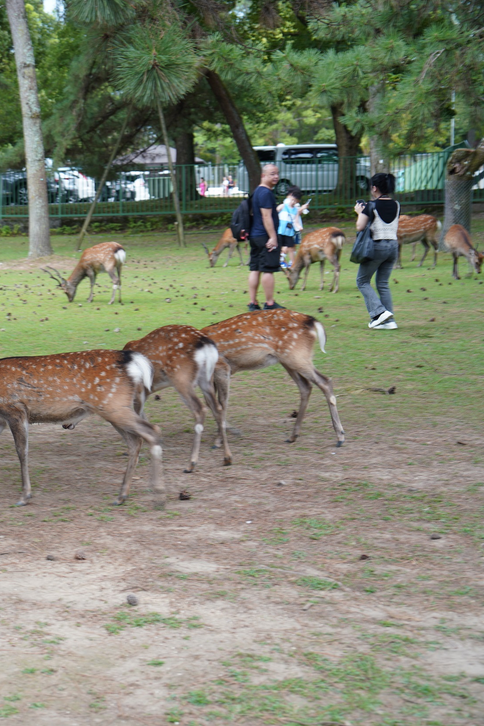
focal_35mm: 67
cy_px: 367
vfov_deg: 30.1
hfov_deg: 19.4
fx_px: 1351
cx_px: -54
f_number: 4
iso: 100
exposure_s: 1/40
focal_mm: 44
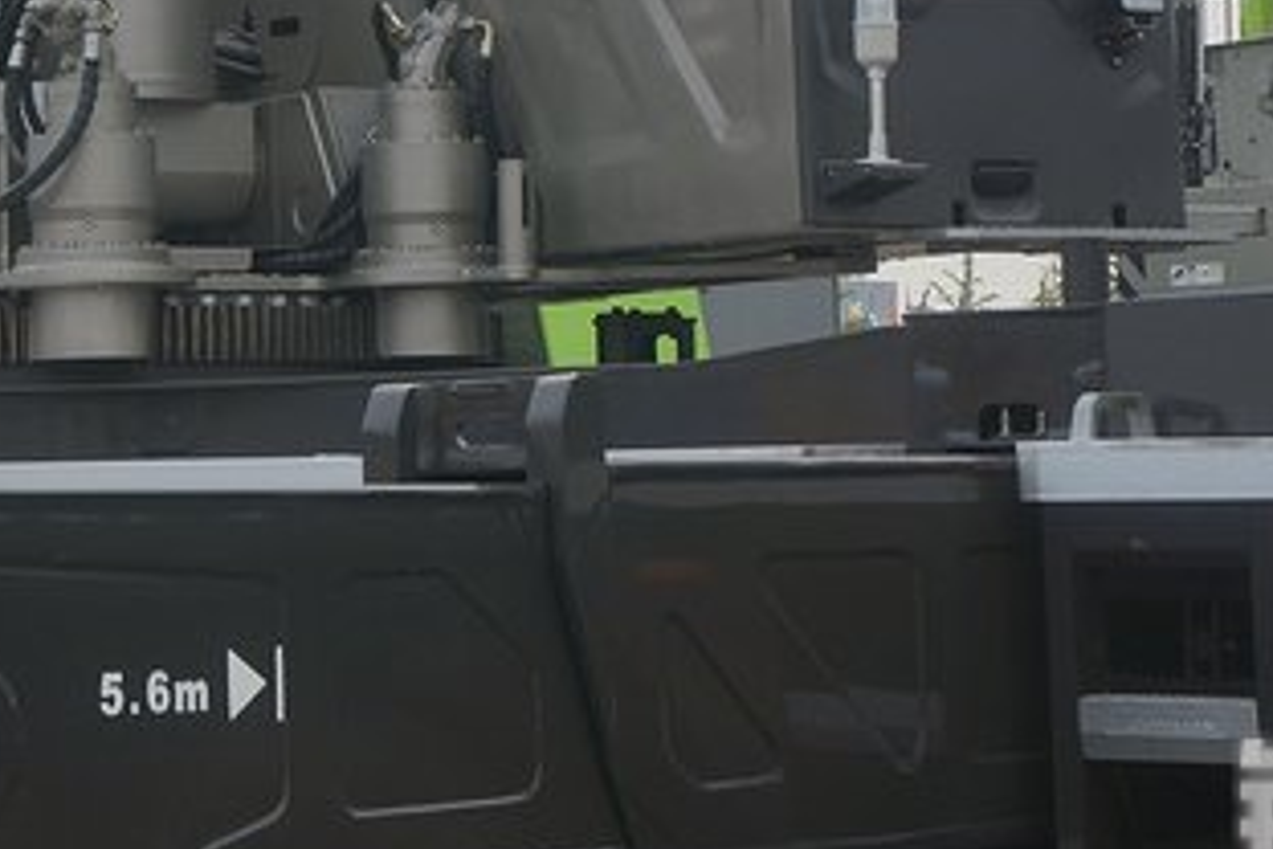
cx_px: 131
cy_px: -173
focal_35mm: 119
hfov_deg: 16.9
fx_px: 4218
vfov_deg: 11.3
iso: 100
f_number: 8
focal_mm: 31
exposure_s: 1/200
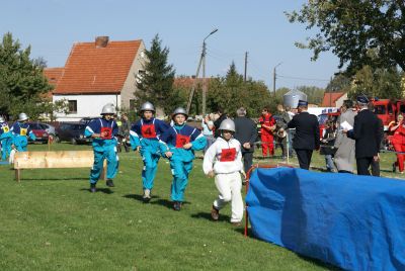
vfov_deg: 12.2
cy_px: 136
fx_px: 1267
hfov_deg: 18.2
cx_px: 202
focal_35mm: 112
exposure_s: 1/160
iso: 100
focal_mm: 75
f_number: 11
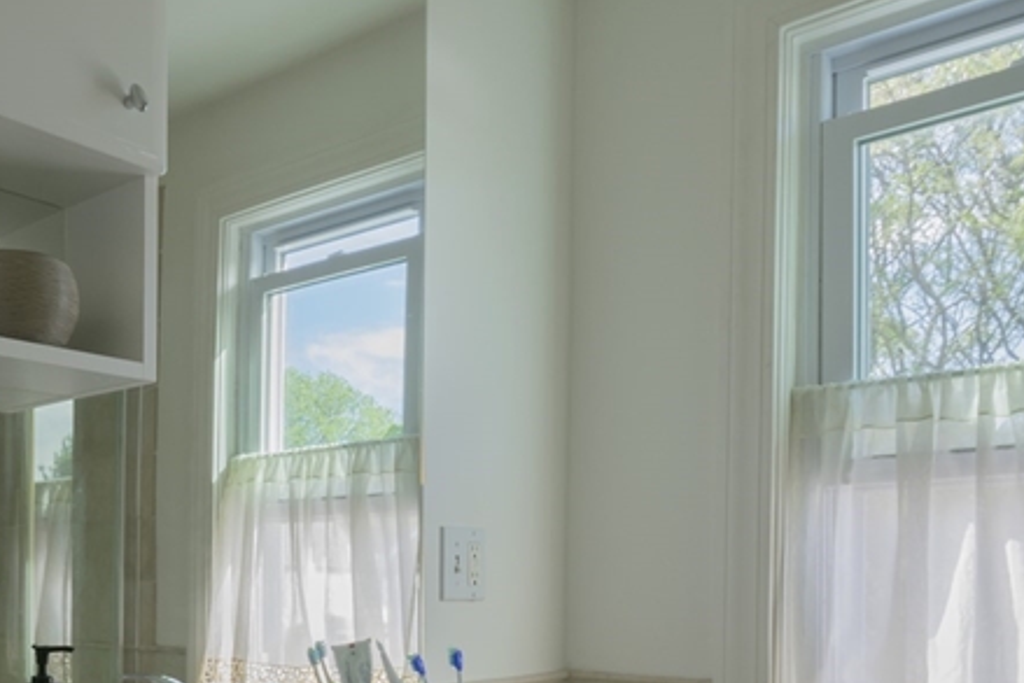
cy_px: 561
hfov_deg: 52.9
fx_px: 996
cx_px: 306
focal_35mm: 35
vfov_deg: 36.4
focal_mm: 10
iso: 100
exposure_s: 1/20
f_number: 8
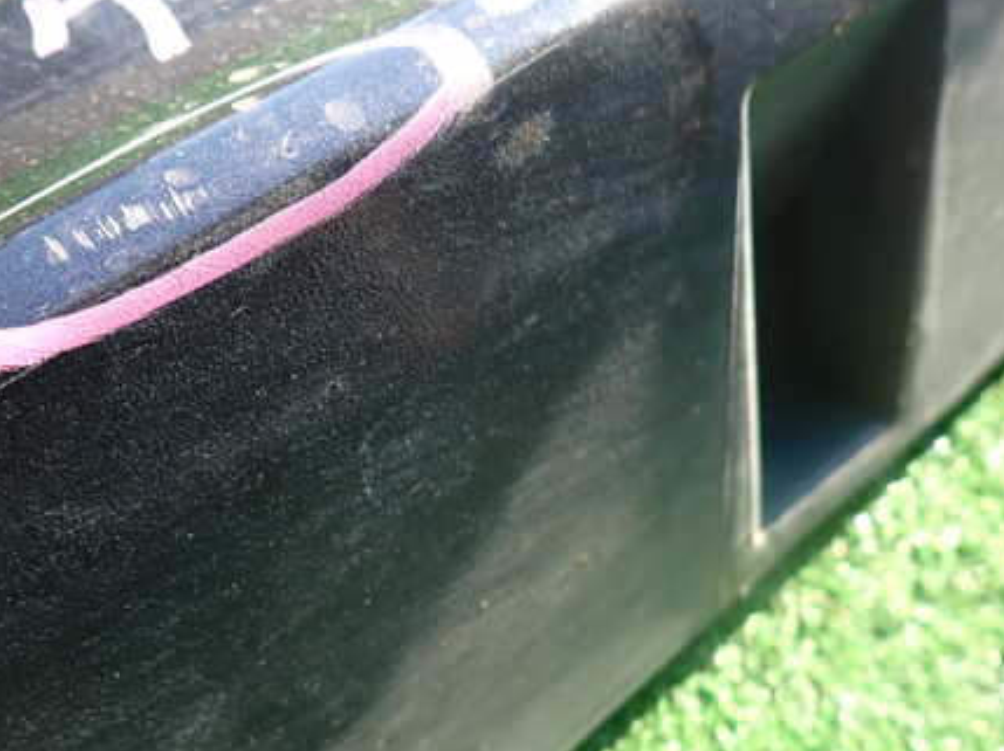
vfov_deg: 40.5
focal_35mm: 35
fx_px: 1014
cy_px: 311
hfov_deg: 51.5
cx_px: 316
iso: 100
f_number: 2
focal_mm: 4.5
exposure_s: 1/200
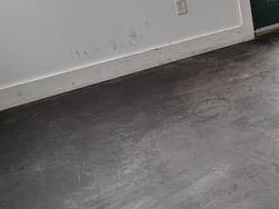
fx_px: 427
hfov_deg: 27.7
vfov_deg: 26.0
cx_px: 392
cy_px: -2
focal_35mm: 53
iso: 100
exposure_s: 1/99
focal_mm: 1.57
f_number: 1.8
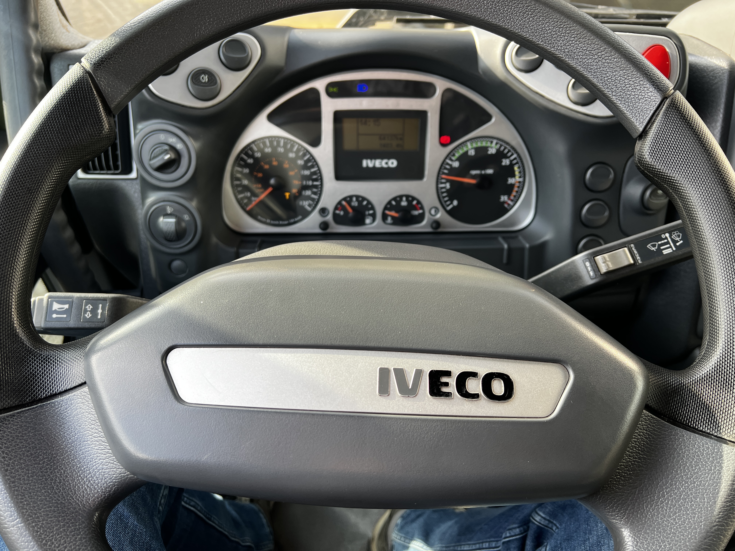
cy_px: 276
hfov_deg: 67.3
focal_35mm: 26
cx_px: 368
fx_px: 552
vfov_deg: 53.1
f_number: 1.5
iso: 40
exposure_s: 1/121
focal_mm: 5.7
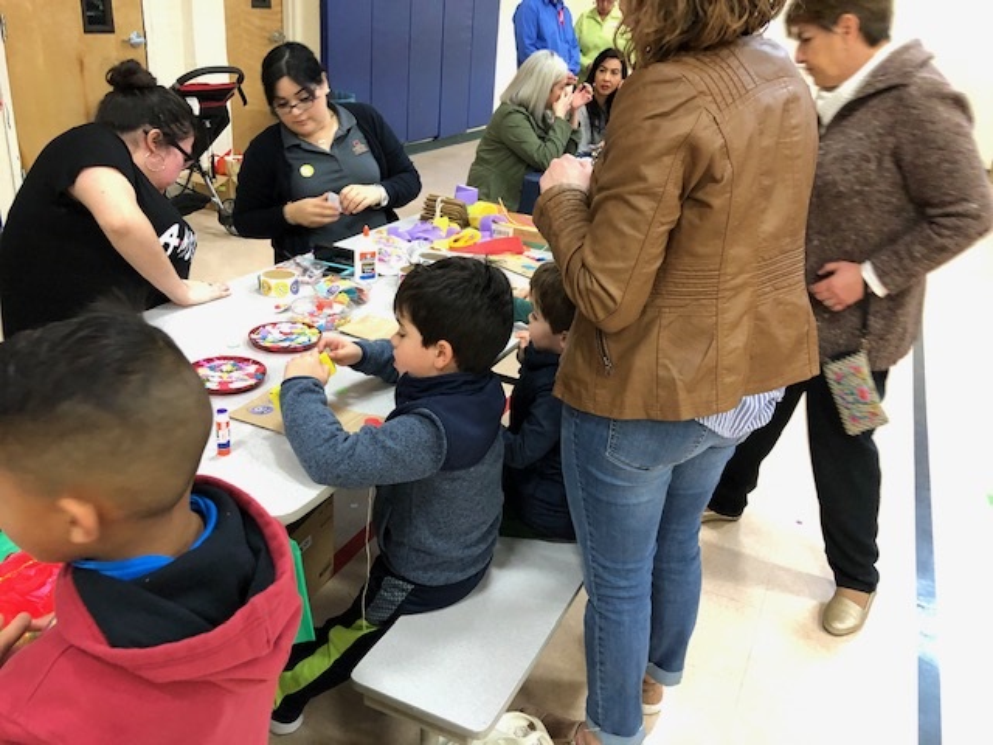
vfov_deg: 49.7
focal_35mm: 28
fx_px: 803
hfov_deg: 63.4
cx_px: 496
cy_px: 372
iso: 100
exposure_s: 1/11
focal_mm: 3.99
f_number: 1.8
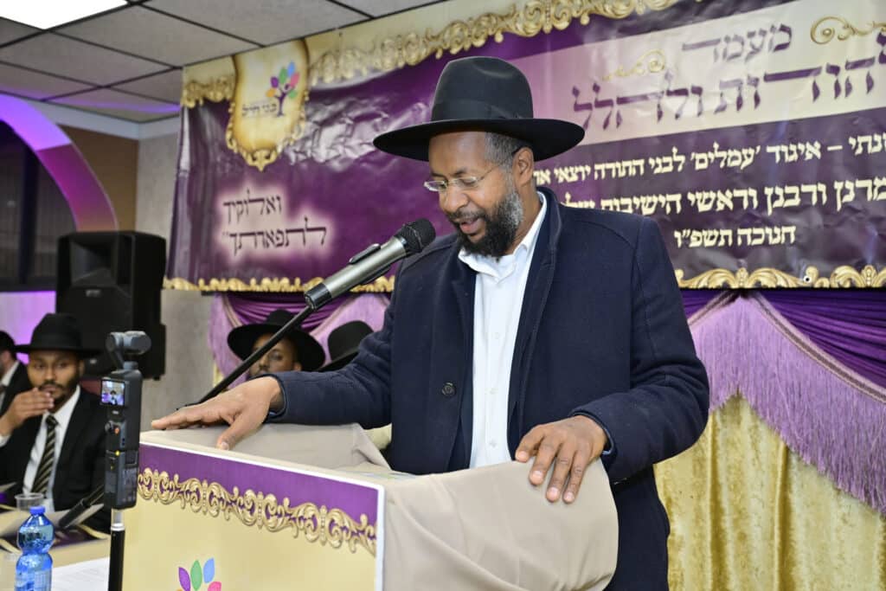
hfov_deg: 51.9
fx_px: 911
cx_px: 443
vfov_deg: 36.0
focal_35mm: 37
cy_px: 296
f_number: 4.5
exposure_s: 1/200
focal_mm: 37
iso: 640
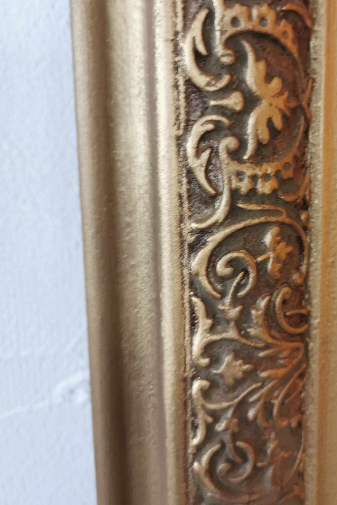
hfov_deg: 31.9
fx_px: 576
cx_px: 264
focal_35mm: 41
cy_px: 221
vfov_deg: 47.3
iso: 320
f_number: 1.8
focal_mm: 5.58
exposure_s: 1/33.3
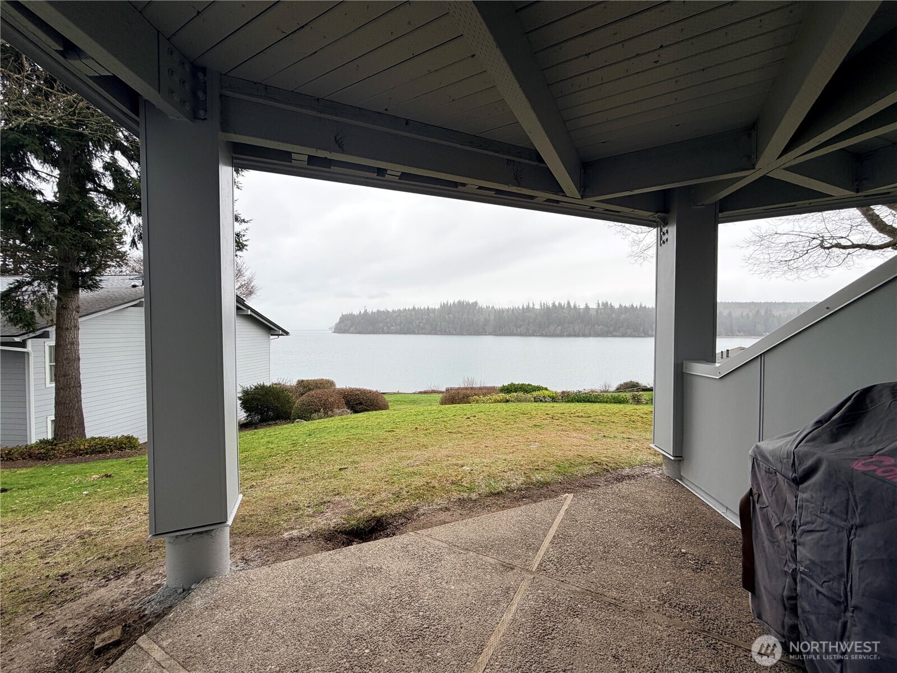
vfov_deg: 85.7
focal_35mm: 14
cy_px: 336
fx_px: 363
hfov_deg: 102.1
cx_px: 448
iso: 40
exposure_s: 1/233
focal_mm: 2.22
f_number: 2.2
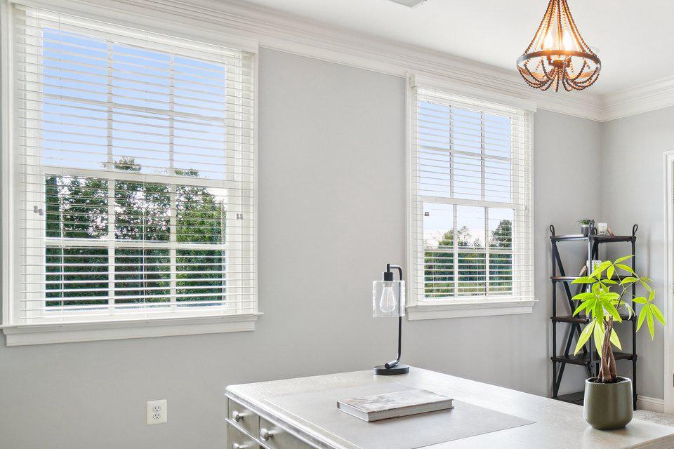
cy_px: 287
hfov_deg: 50.1
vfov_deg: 40.8
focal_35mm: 32
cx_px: 640
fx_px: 599
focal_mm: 10
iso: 100
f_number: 7.1
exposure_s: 1/8
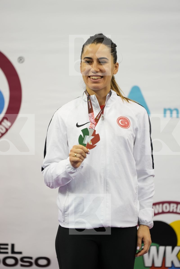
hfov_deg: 6.9
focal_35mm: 200
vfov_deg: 10.3
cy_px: 134
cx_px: 90
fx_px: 1500
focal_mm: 200
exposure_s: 1/250
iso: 800
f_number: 2.8
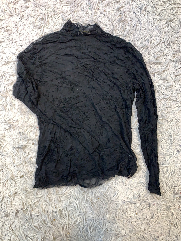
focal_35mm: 26
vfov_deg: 67.3
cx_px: 90
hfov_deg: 53.1
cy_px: 120
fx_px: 181
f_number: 1.8
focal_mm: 4.25
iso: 125
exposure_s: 1/100
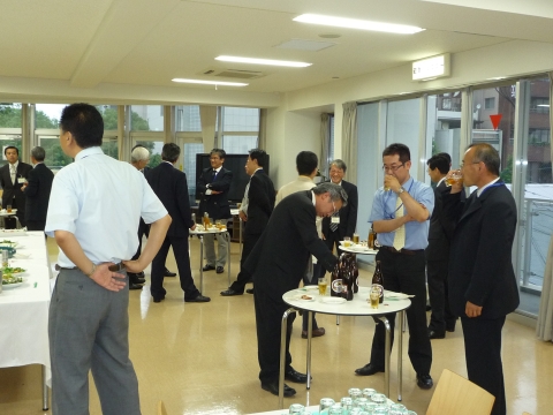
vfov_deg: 37.7
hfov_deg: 49.0
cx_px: 276
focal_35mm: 38
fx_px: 607
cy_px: 208
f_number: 2.9
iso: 200
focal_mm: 4.7
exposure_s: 1/30
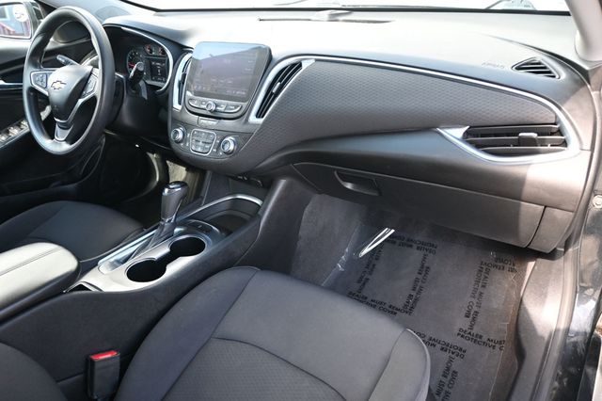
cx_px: 301
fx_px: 464
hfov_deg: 66.0
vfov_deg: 46.7
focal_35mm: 28
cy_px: 200
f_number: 3.8
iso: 640
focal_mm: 18.5
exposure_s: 1/125
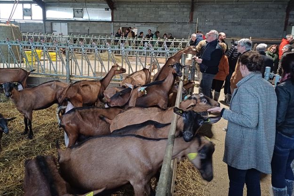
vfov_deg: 44.6
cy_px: 75
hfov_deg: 63.6
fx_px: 237
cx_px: 140
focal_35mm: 29
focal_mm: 4.65
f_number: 1.8
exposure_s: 1/33
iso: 500
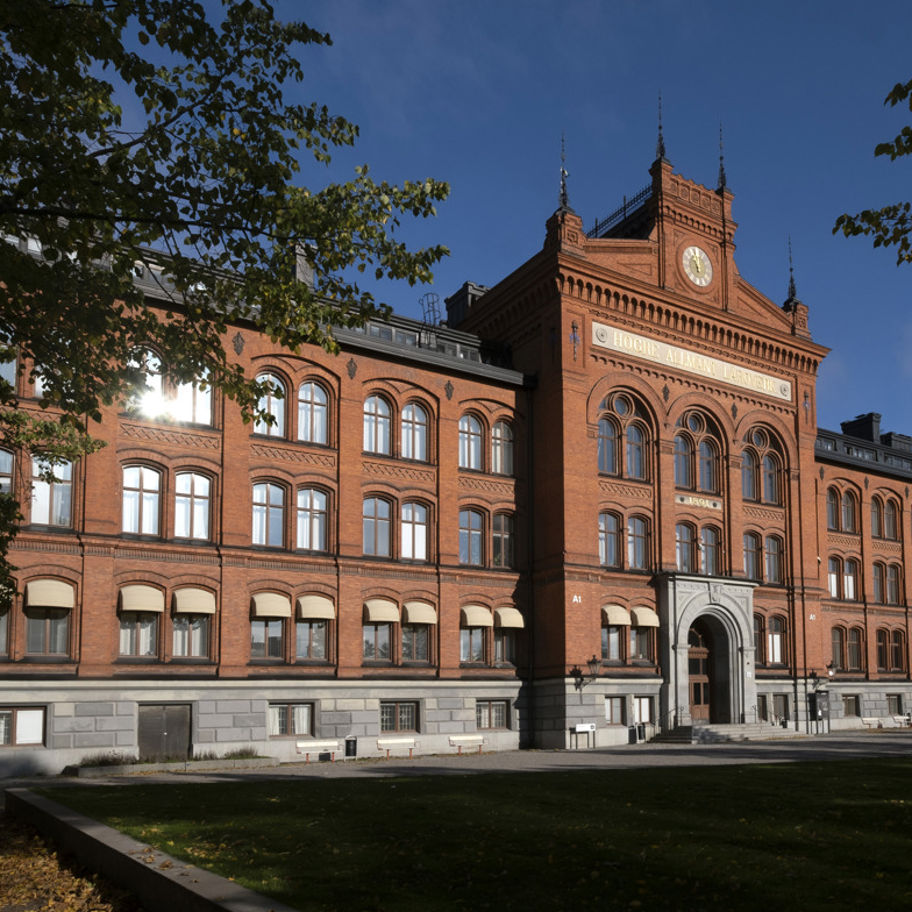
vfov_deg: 60.9
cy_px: 458
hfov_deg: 60.2
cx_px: 564
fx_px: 775
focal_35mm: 26
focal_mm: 13.2
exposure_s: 1/250
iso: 160
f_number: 11
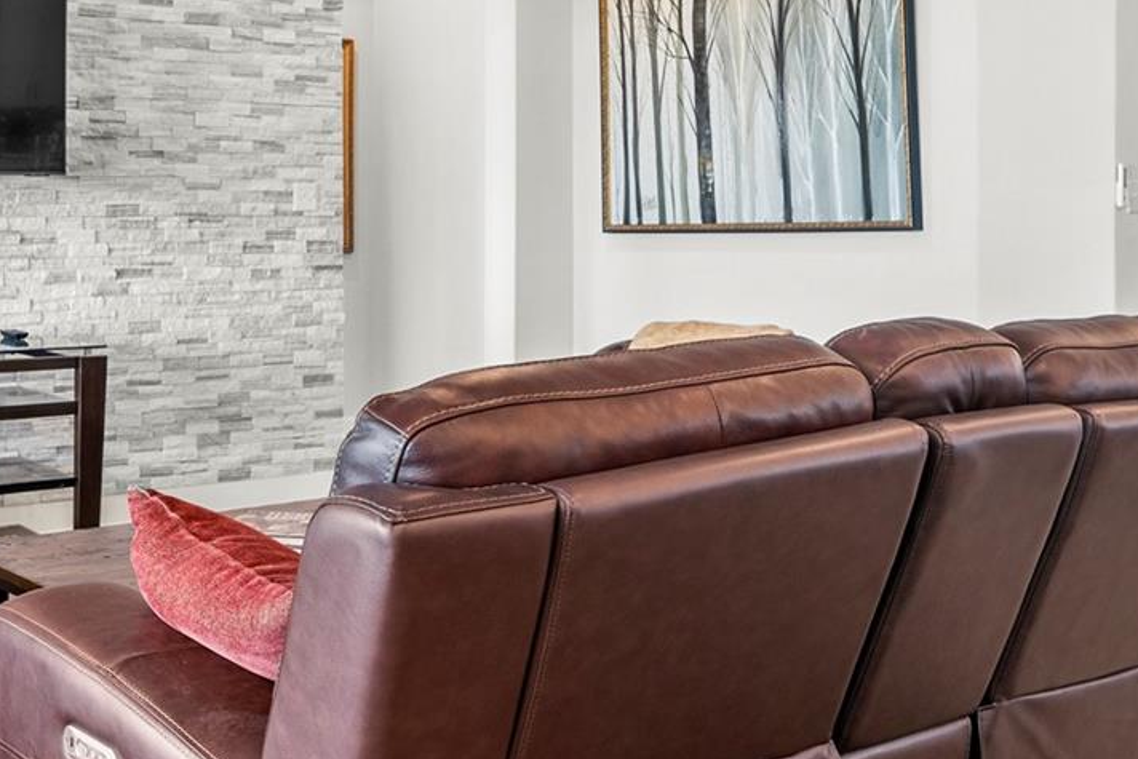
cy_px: 218
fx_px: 1454
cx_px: 267
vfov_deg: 28.9
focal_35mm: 46
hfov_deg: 41.3
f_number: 8
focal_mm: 16
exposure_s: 1/2
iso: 250
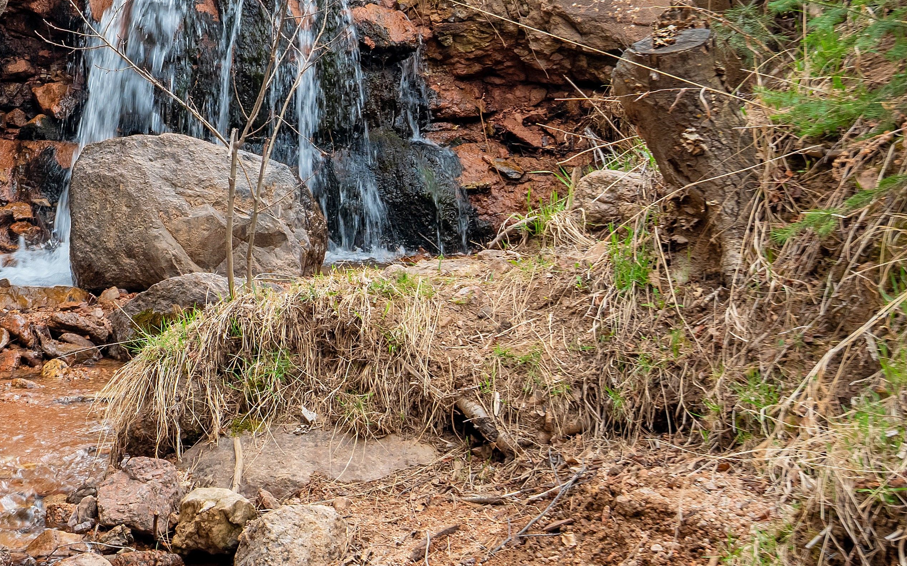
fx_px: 1780
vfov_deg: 17.6
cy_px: -26
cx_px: 220
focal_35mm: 72
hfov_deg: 28.2
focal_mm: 30
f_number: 7.1
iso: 320
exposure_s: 1/50
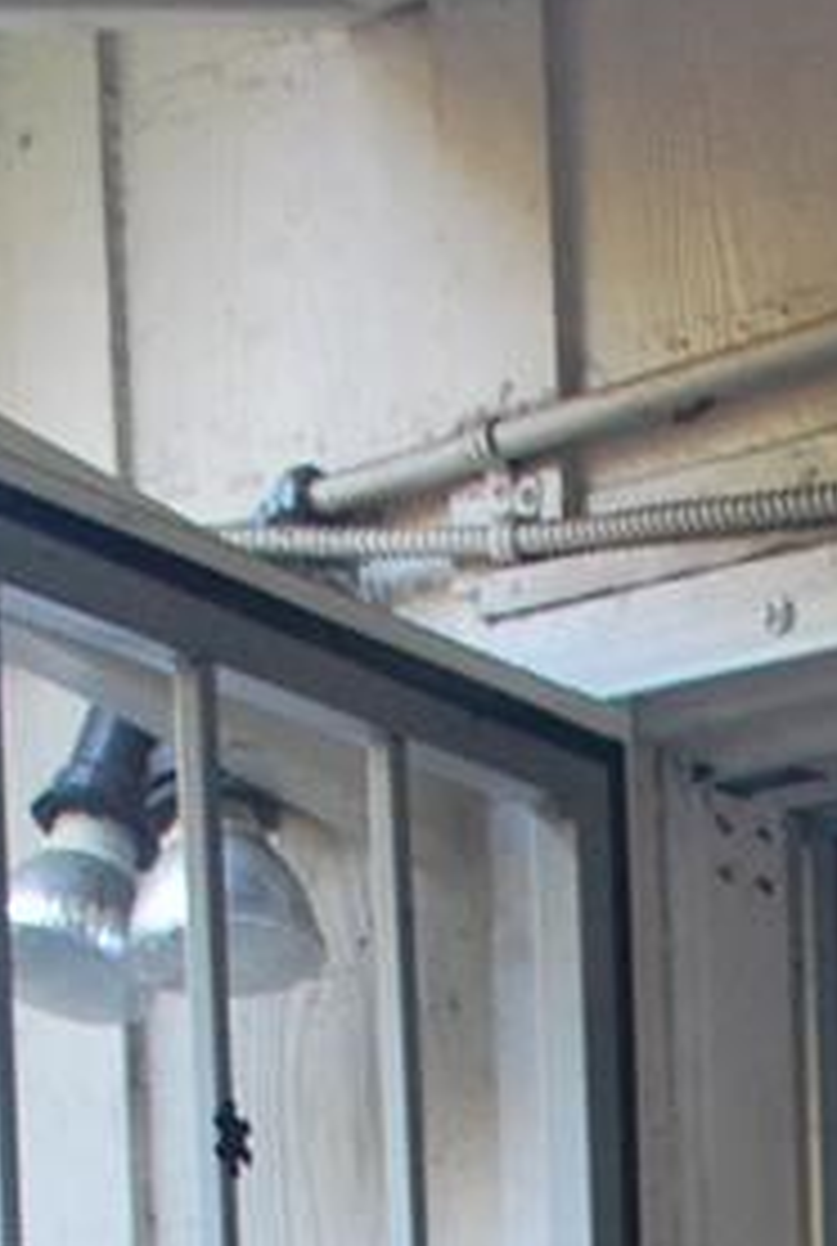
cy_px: 2895
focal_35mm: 146
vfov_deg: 11.7
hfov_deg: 9.1
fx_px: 5066
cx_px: 1361
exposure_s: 1/30
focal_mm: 18
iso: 500
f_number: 3.5
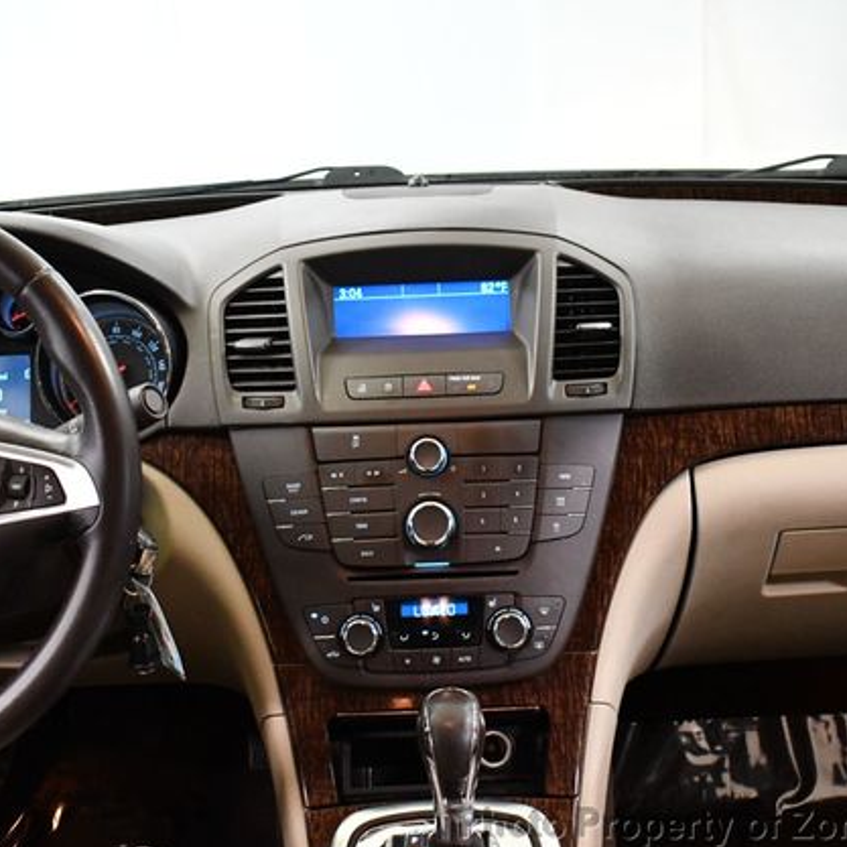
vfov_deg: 36.1
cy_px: 429
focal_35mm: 47
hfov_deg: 36.1
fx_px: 1301
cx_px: 435
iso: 3200
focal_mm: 18
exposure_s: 1/125
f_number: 3.5
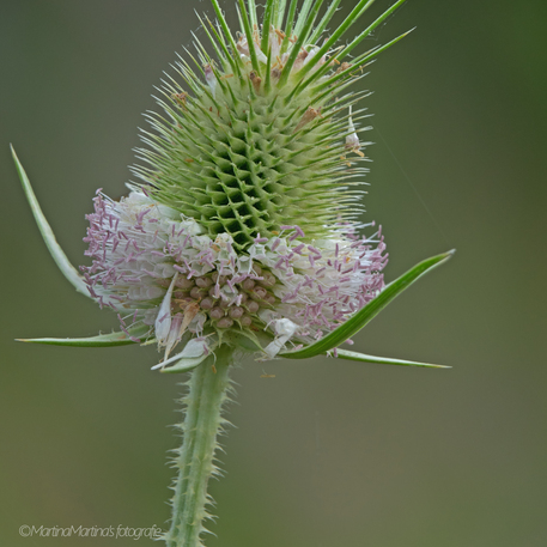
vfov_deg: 2.8
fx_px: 11299
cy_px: 142
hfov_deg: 2.8
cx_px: 274
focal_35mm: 632
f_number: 4
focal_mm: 180.69
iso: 125
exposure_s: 1/800
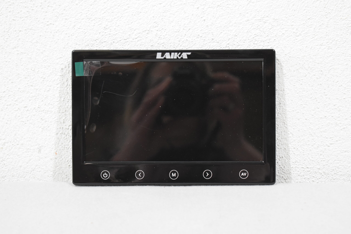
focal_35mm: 82
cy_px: 117
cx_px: 176
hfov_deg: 24.6
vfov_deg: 16.6
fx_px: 804
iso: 2200
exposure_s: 1/125
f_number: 5.6
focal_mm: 55
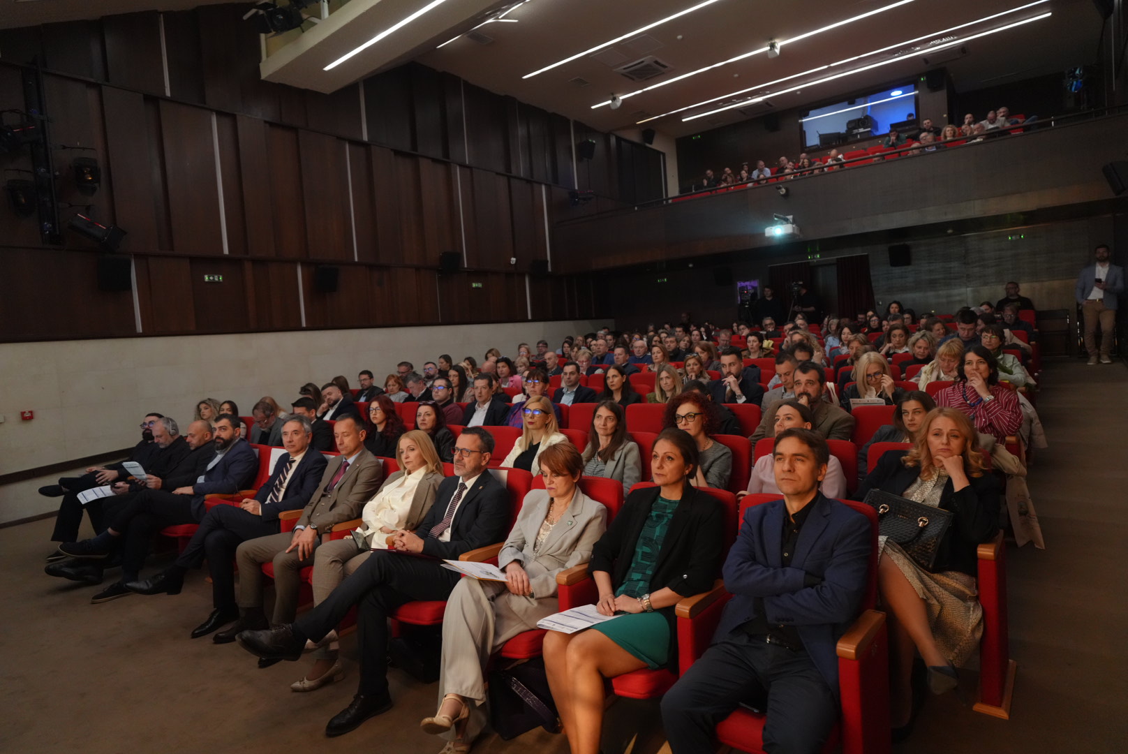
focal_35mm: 20
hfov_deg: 83.9
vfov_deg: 62.0
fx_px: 627
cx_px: 564
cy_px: 377
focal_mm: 20
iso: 3200
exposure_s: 1/60
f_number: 2.8
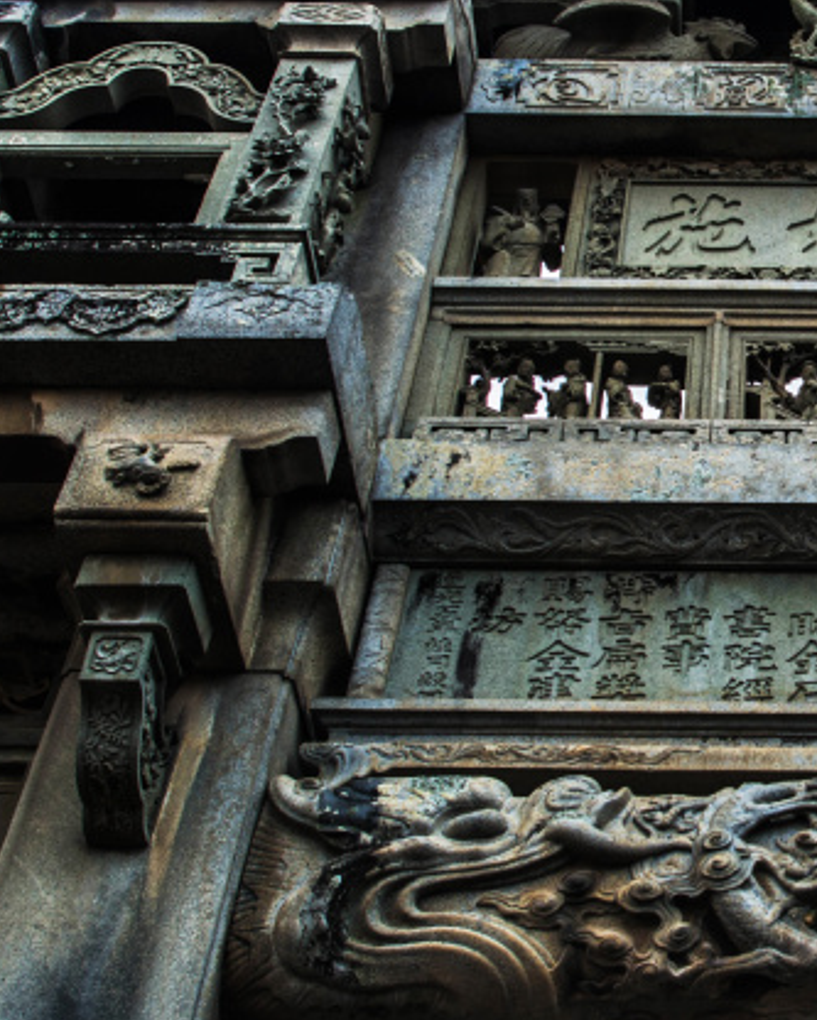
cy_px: 419
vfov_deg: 29.1
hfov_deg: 22.3
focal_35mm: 65
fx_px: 1964
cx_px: 886
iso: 100
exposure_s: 1/30
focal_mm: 24
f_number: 8
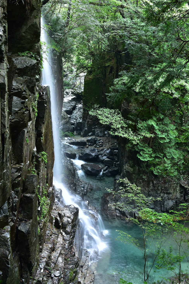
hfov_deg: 40.0
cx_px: 94
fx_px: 260
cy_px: 140
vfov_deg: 57.2
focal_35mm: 33
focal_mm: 32
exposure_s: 1/2
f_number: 9
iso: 250
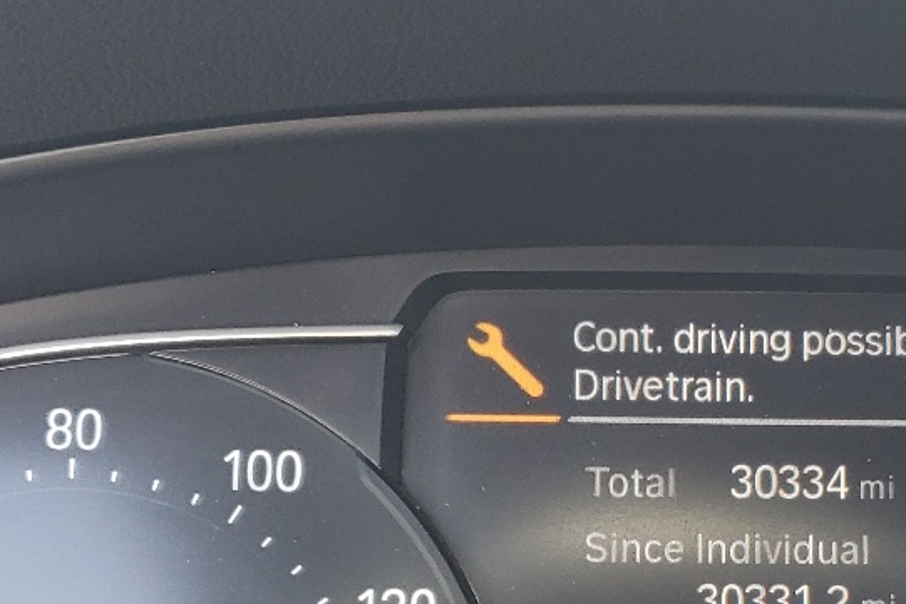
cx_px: 700
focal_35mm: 80
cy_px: 567
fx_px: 2014
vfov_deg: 16.8
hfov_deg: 25.0
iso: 90
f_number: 1.5
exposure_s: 1/120
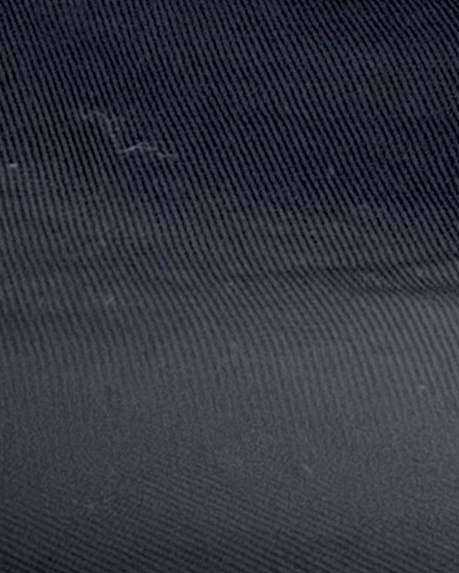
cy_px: -1016
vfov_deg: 5.7
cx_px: 1144
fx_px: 5434
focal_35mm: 320
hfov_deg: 4.7
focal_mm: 6.76
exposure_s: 1/40
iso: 320
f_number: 1.78
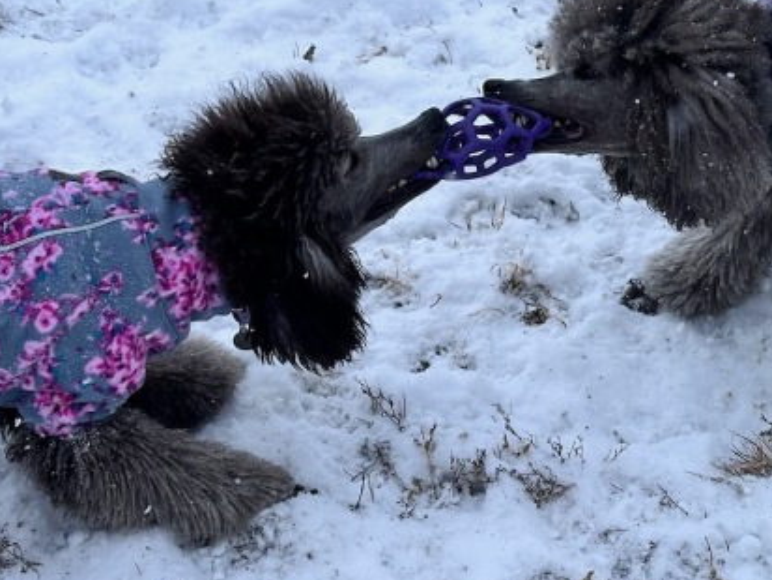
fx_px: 2075
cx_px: 505
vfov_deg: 15.9
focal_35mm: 93
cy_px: 181
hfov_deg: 21.0
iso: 64
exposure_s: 1/1171
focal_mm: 6.86
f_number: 1.78
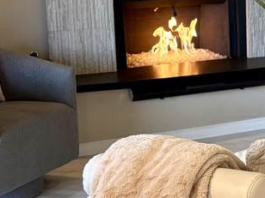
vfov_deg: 13.6
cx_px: 375
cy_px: 45
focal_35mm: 108
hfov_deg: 16.8
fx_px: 827
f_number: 1.6
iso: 100
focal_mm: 5.96
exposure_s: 1/60
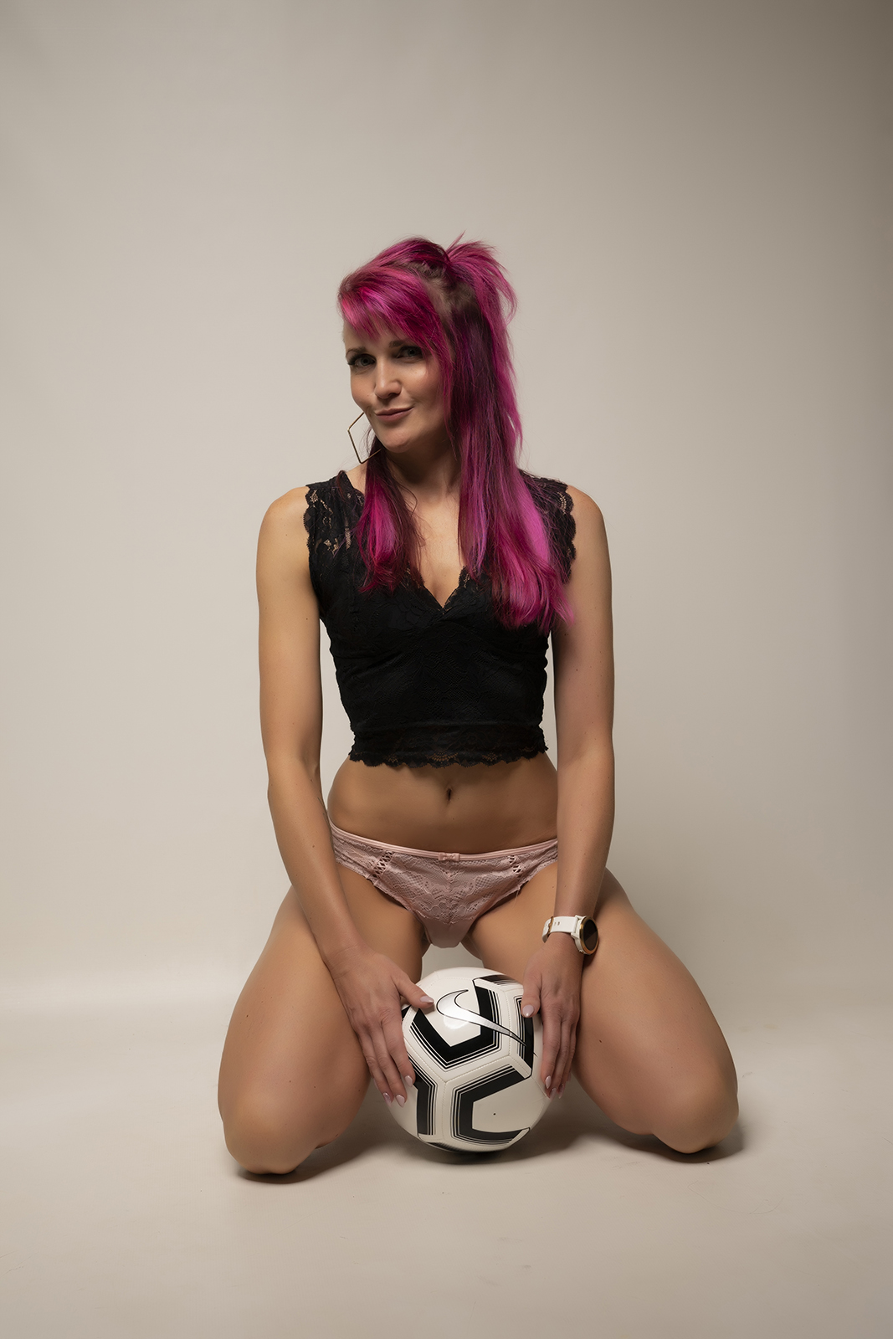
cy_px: 670
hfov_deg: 27.0
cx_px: 446
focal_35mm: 50
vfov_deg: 39.6
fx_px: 1860
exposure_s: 1/200
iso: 125
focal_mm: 50
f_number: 7.1
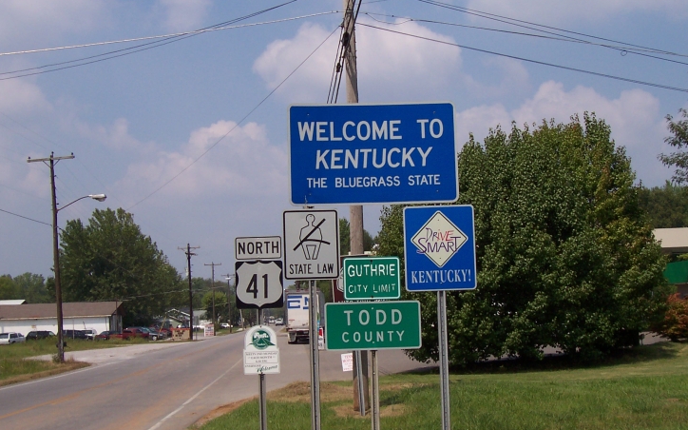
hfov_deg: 38.9
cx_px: 365
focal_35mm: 52
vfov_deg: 24.9
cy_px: 221
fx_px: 975
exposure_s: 1/1000
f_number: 5.6
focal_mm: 7
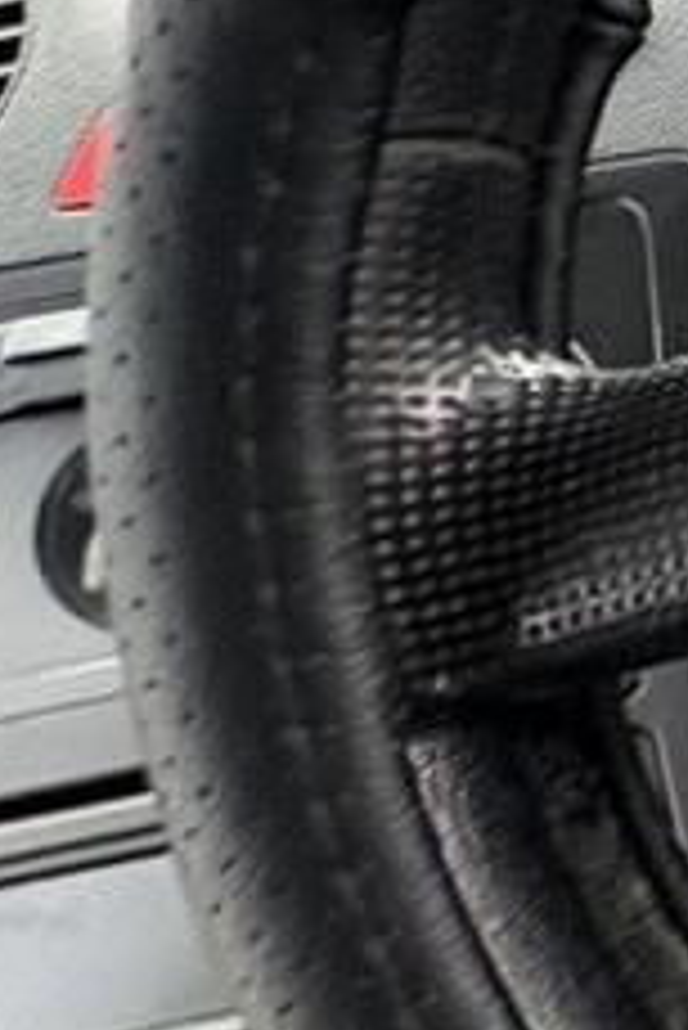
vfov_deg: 34.6
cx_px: 1983
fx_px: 1631
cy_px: 324
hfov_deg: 12.1
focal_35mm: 57
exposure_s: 1/115
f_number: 2.2
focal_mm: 2.22
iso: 125
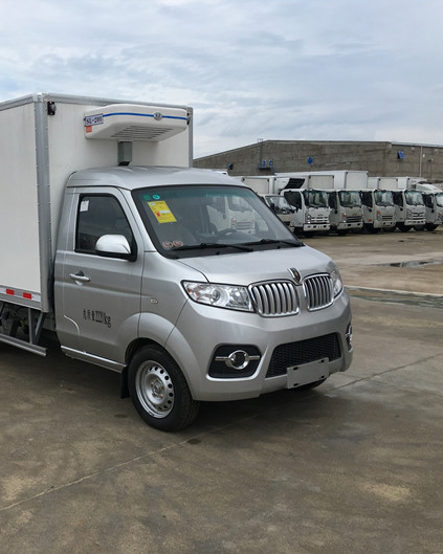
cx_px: 103
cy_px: 276
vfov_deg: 47.9
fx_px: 623
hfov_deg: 38.0
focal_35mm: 38
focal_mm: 4.15
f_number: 2.2
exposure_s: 1/1709
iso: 25
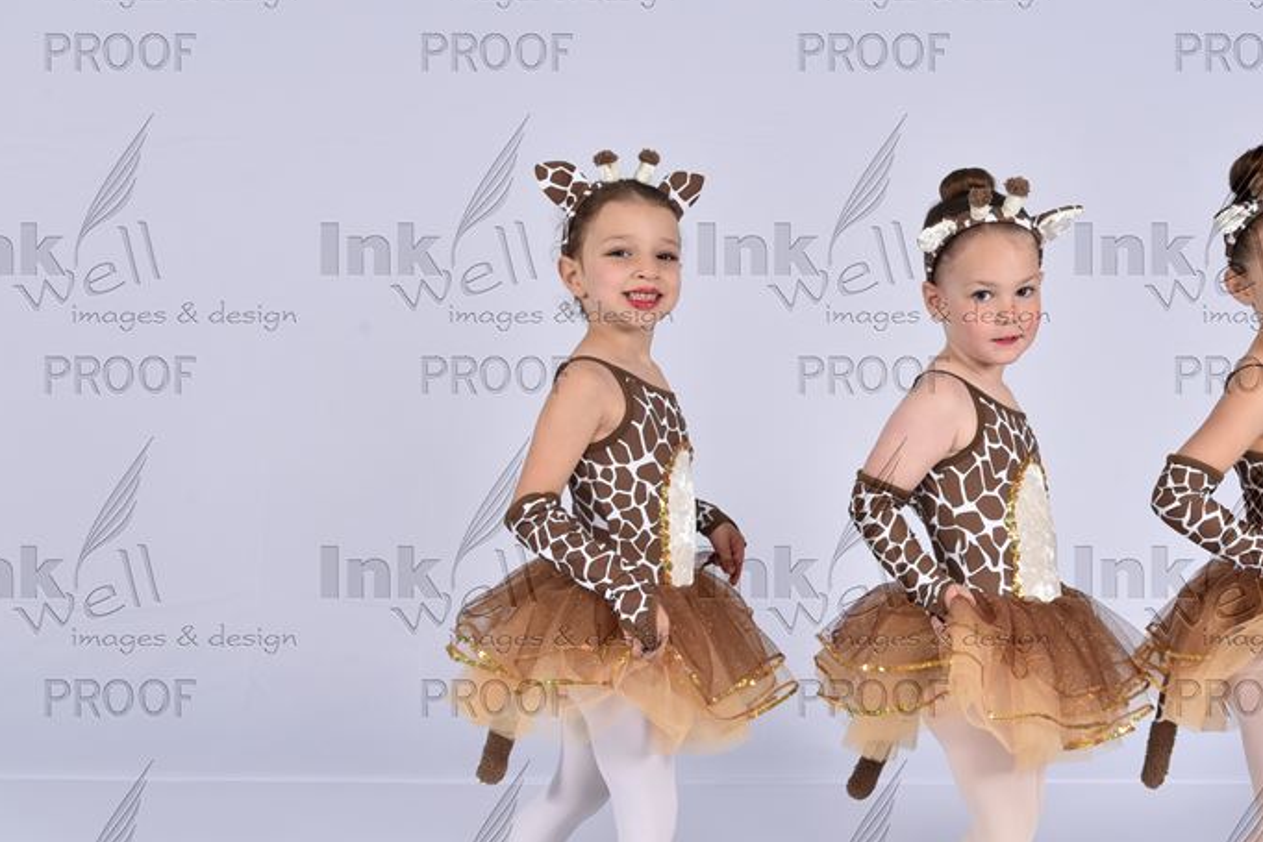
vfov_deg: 27.0
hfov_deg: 38.6
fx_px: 1754
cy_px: 457
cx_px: 948
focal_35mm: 50
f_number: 8
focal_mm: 31
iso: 250
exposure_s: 1/160
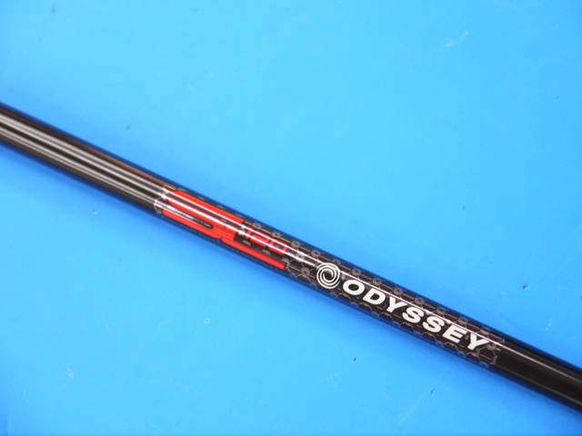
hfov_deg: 23.3
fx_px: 1412
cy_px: 218
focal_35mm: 84
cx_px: 291
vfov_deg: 17.6
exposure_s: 1/80
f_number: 5.6
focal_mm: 42
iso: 800
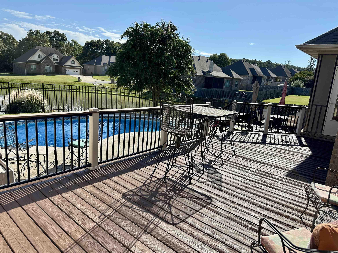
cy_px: 126
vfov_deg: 56.8
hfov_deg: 71.6
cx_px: 169
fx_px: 234
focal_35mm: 24
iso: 80
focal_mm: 6.86
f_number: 1.78
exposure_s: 1/4184
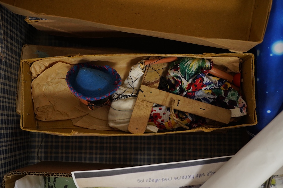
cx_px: 142
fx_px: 354
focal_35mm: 45
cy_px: 94
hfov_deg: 43.6
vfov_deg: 29.9
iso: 2000
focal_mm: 30
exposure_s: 1/100
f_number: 7.1
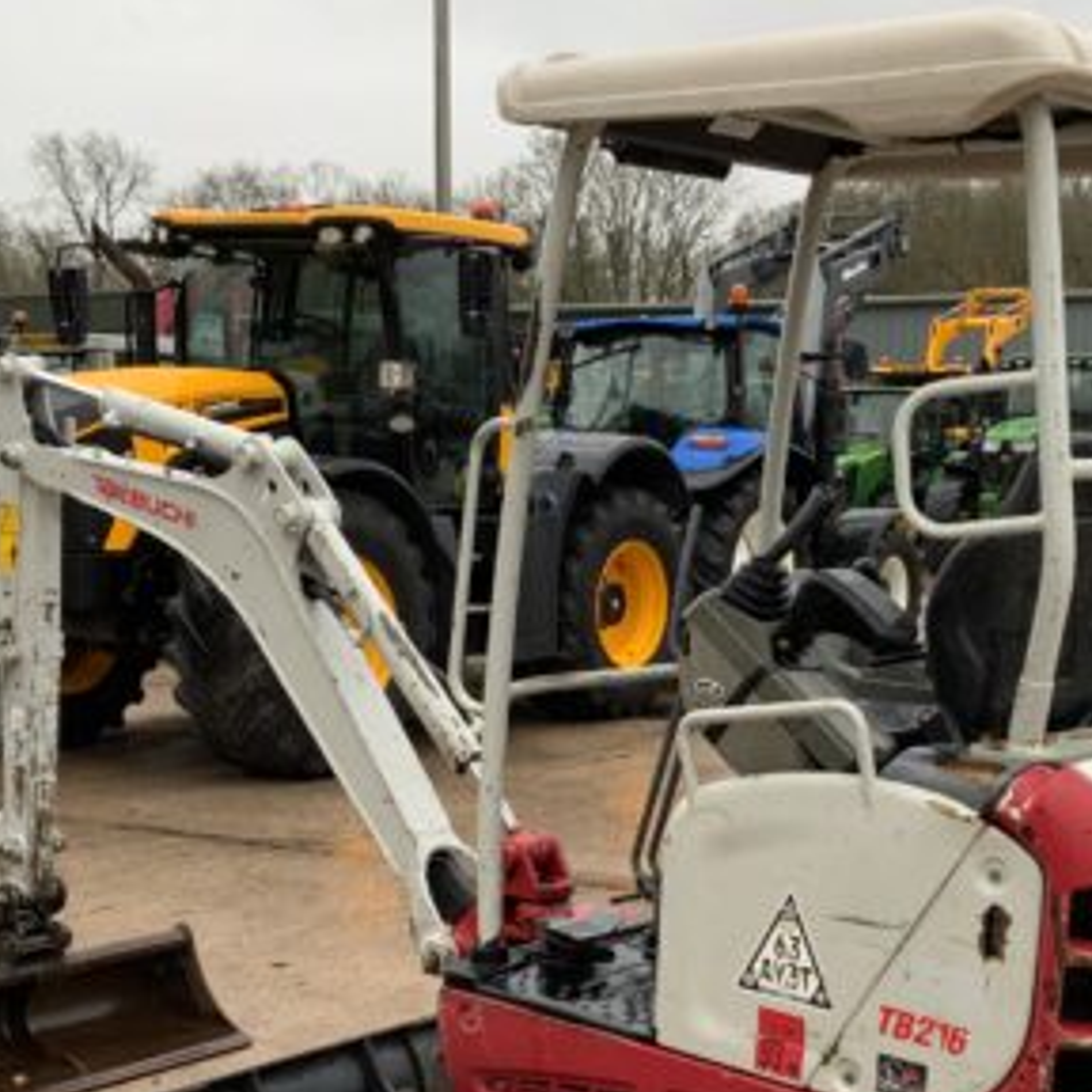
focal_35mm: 57
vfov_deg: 29.7
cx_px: 637
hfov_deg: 30.0
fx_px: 2034
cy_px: 774
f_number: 1.8
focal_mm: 3
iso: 40
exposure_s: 1/122
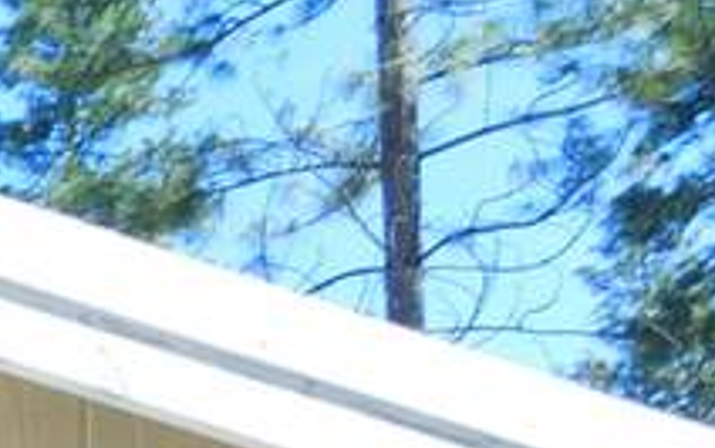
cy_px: 1256
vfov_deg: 7.9
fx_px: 2867
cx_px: -813
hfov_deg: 12.2
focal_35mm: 147
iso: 125
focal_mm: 4
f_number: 3
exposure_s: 1/500
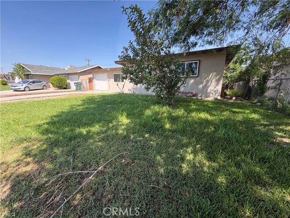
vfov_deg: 85.7
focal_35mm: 14
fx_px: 117
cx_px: 145
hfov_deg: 102.1
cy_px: 109
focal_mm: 2.22
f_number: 2.2
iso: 64
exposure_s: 1/453
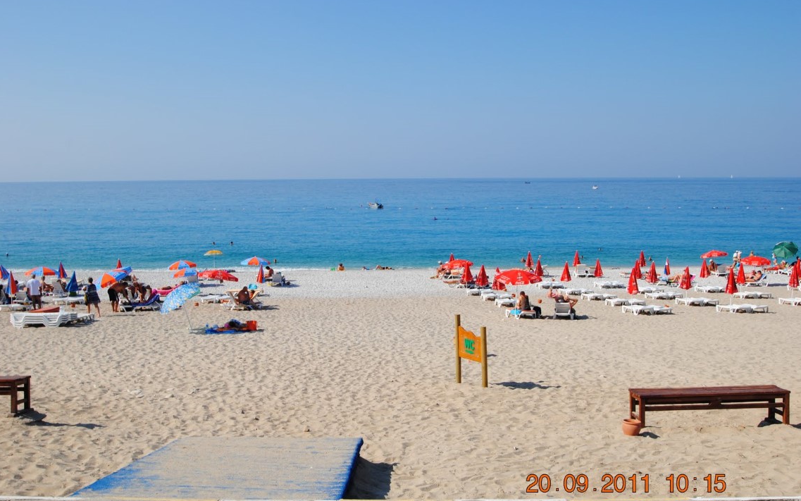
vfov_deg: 34.4
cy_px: 254
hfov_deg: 52.7
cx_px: 400
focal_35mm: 37
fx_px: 808
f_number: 9
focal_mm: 24
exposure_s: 1/320
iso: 100
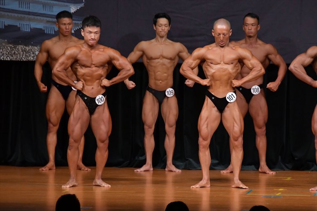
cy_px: 106
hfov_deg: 7.2
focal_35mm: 285
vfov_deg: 4.8
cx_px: 158
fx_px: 2508
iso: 4000
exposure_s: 1/400
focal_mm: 190
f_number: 5.6
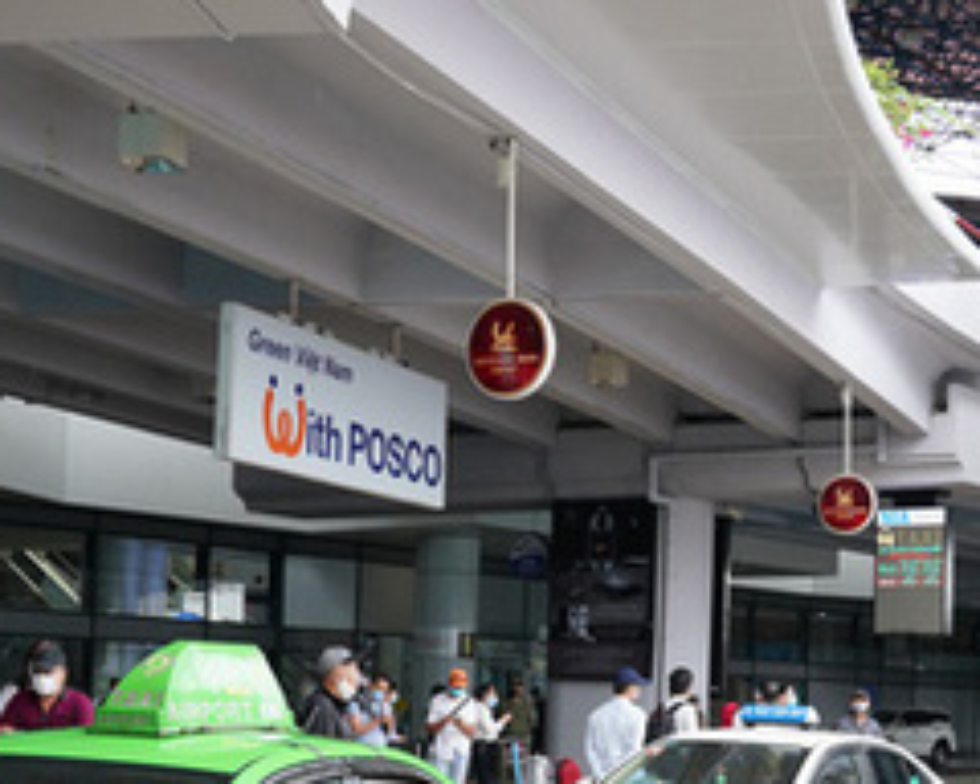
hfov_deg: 28.5
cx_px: 649
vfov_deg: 22.5
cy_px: 733
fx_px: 1914
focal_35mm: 66
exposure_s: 1/250
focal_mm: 26
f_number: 5
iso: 800
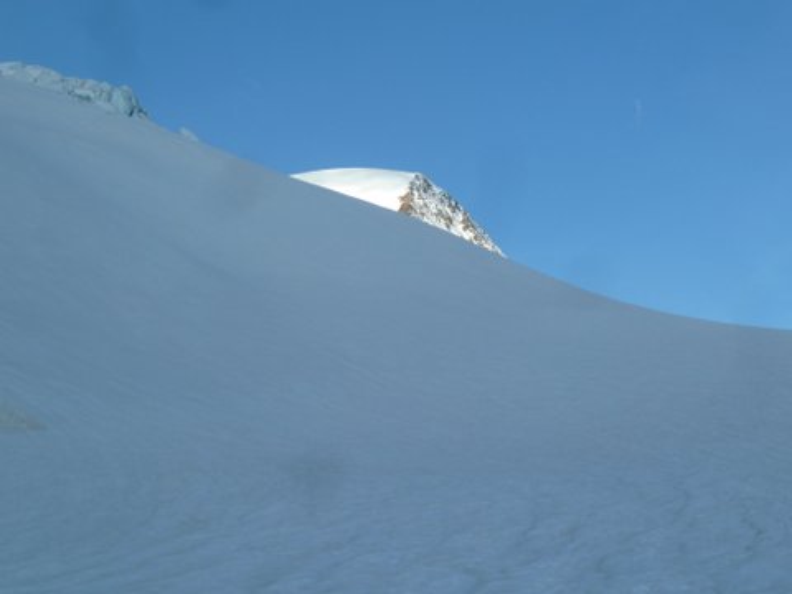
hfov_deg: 29.0
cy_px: 297
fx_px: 1533
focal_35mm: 67
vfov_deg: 21.9
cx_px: 396
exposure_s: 1/320
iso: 80
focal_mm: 11
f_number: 4.1
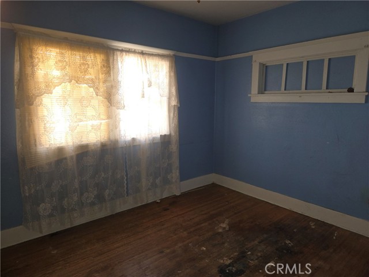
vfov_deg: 58.9
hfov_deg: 73.9
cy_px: 138
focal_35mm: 23
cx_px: 184
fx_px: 245
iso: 100
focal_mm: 5.4
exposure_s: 1/40
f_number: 1.8
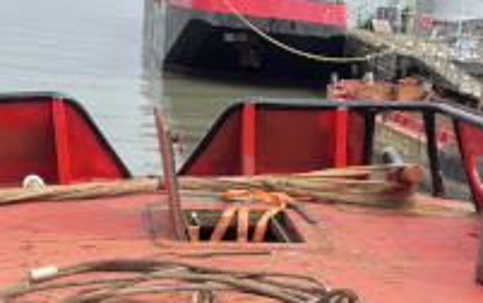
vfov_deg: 13.0
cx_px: 341
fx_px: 1265
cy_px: 439
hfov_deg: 21.5
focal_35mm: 96
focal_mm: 4.2
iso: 32
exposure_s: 1/2174
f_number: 1.6
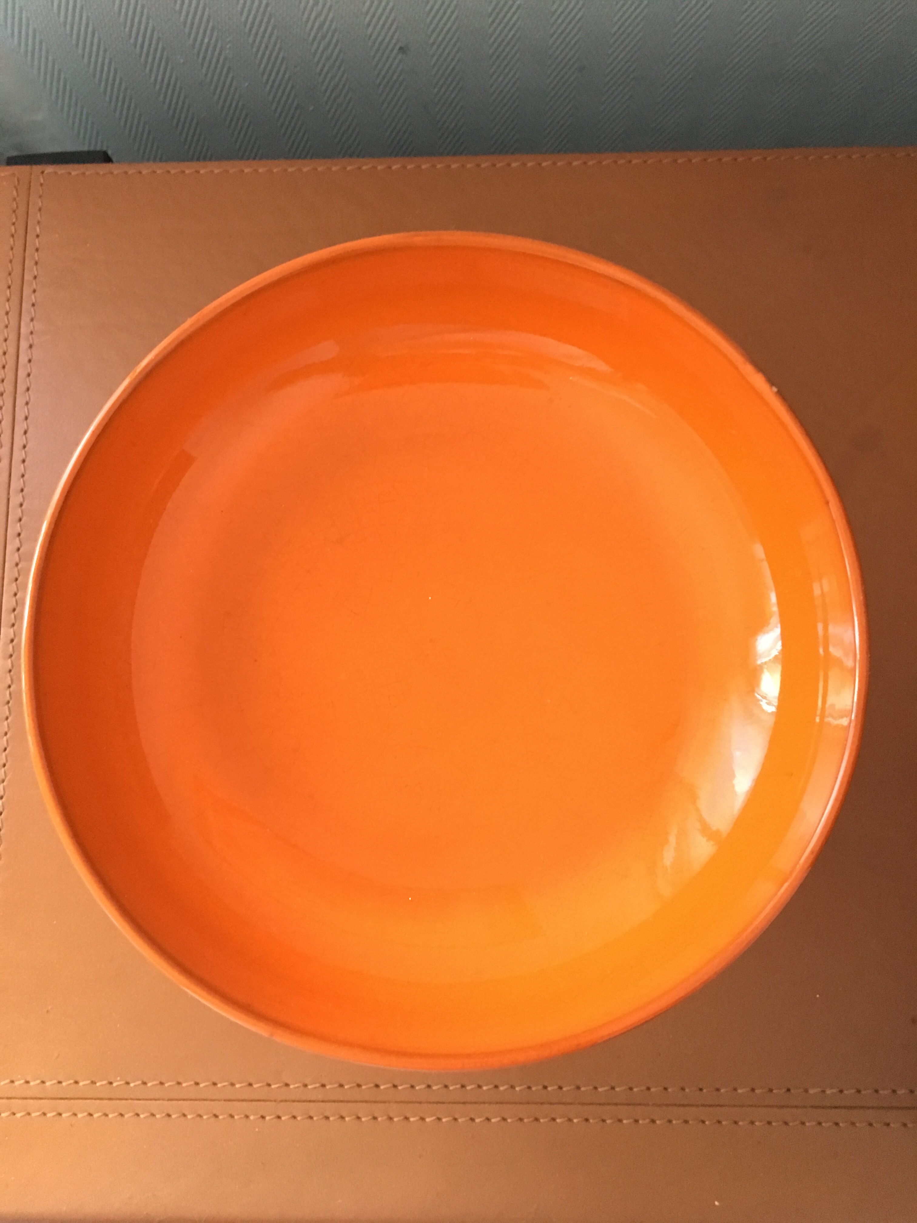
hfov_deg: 48.2
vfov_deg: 61.7
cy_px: 612
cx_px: 458
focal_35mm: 29
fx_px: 1024
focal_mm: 4.15
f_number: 2.2
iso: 250
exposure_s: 1/17
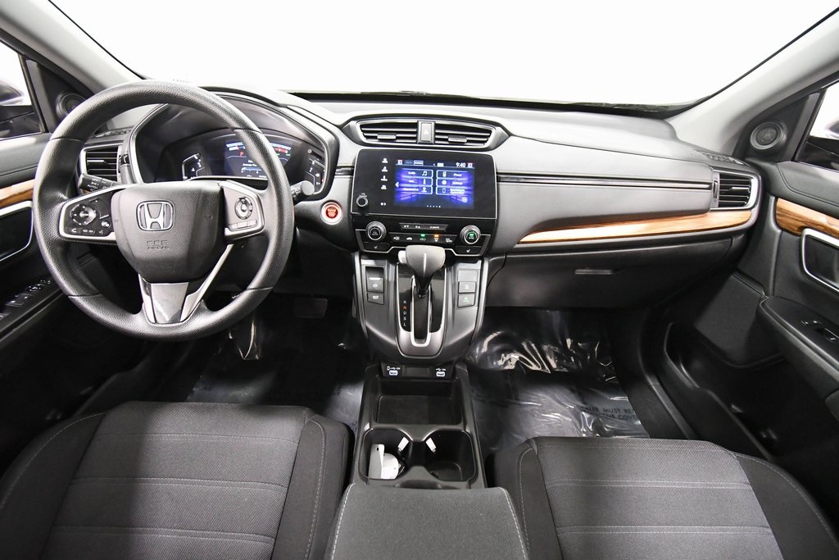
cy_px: 280
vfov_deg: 77.3
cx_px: 420
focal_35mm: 15
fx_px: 350
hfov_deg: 100.4
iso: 4000
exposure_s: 1/60
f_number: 4.5
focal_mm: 10
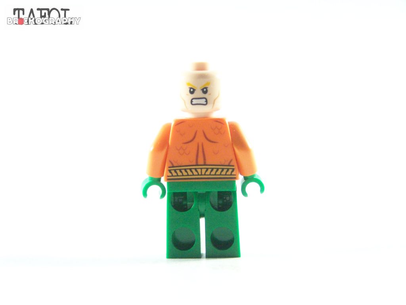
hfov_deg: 18.7
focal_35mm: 105
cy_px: 152
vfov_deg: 14.1
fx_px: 1232
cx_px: 203
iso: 400
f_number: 3.2
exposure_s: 1/45
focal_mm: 17.5
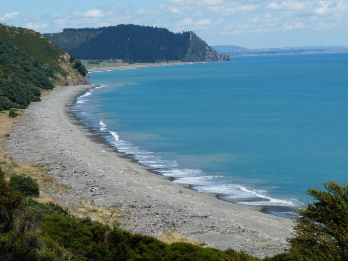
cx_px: 180
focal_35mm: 110
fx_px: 1106
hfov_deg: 17.9
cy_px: 116
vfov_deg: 13.5
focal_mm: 17.4
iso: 100
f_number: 6.3
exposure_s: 1/500
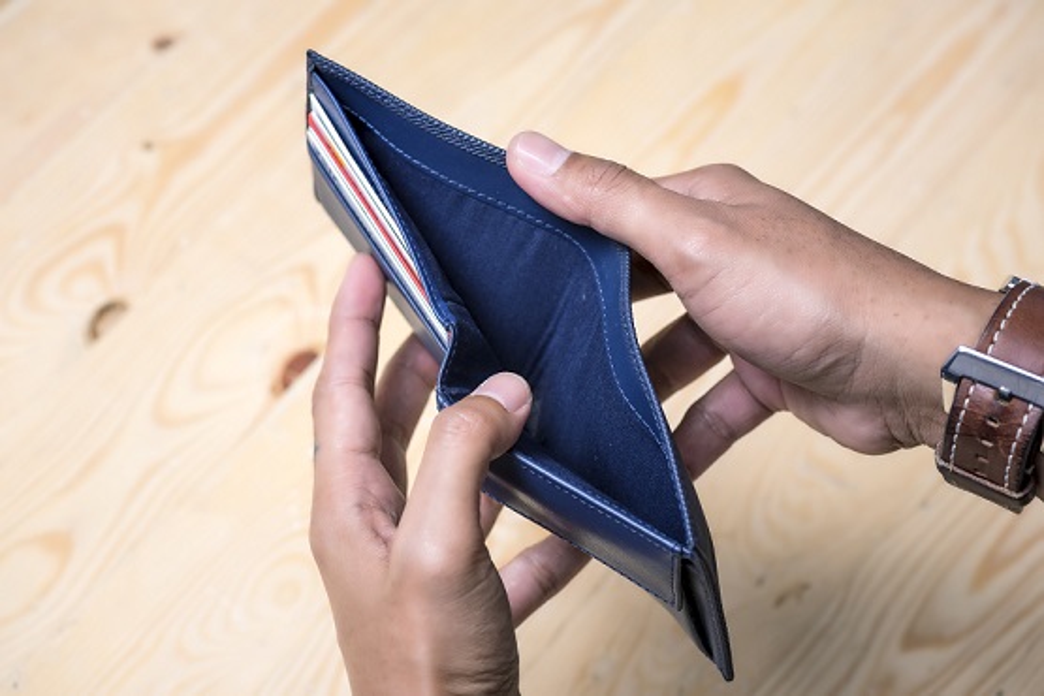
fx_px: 3045
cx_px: 522
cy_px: 348
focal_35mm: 105
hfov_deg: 19.5
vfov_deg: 13.0
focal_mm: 105
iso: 400
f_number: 8
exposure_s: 1/125
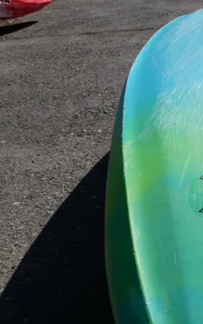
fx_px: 628
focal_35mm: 71
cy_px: 177
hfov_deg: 17.4
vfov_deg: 29.0
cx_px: 255
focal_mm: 18
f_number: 9
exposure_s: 1/500
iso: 200
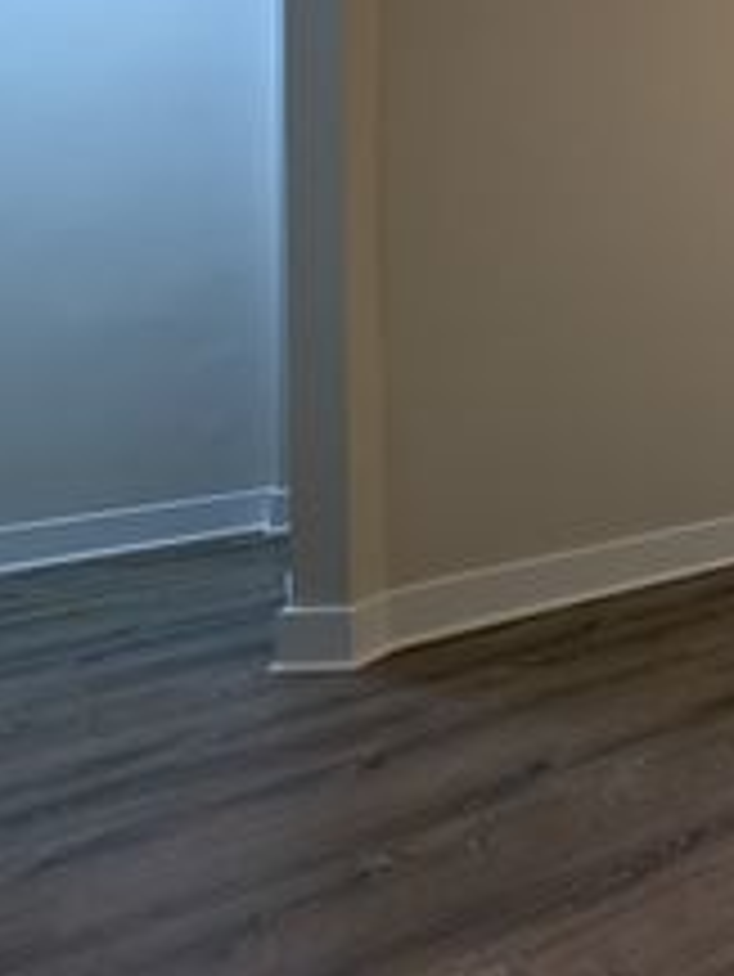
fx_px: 847
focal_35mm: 30
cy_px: 250
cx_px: 1121
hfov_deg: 28.4
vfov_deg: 57.1
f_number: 2.2
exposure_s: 1/23.9
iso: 78
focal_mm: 1.95
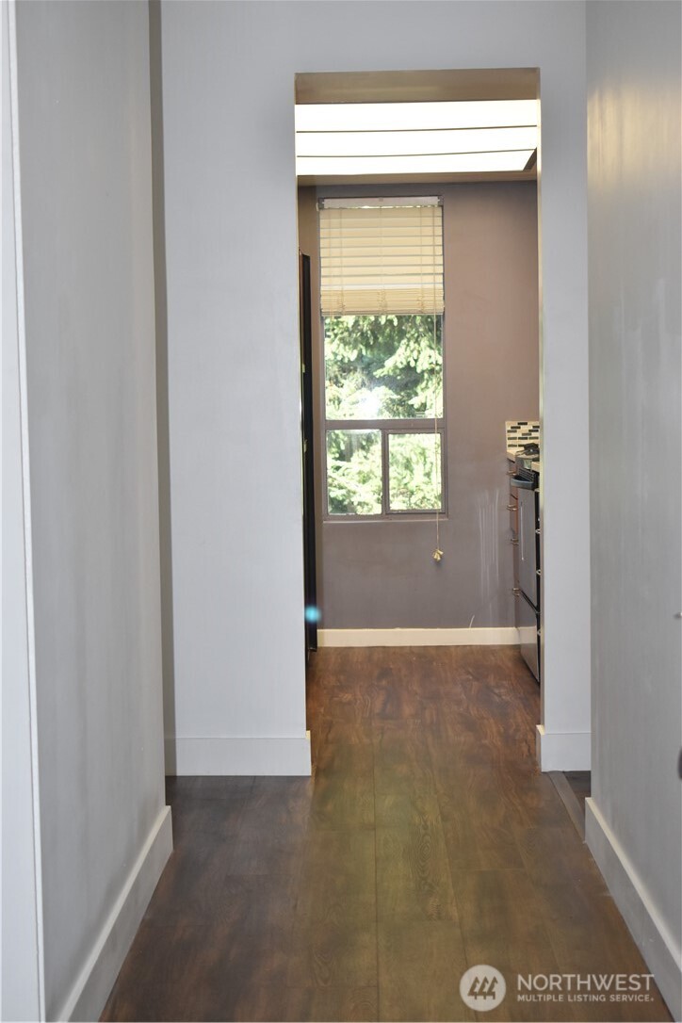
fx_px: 1705
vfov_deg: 33.4
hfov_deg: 22.6
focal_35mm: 60
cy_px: 512
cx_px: 341
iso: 800
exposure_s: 1/200
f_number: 4.8
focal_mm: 40
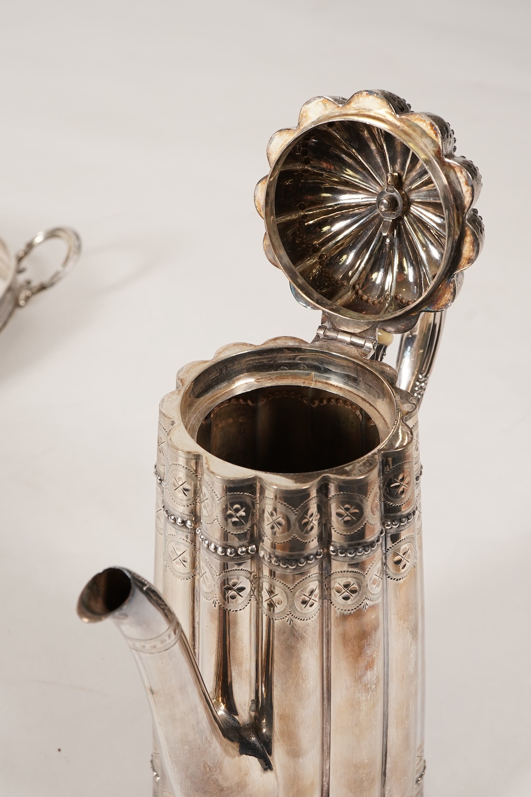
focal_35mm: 45
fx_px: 995
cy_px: 398
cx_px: 266
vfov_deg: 43.6
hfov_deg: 29.9
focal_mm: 30
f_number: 16
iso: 400
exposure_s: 1/125
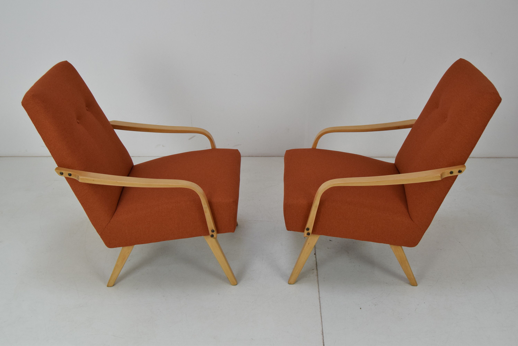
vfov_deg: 34.3
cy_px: 173
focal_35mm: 39
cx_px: 259
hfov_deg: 49.5
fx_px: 562
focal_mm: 26
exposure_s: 1/200
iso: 1600
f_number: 7.1
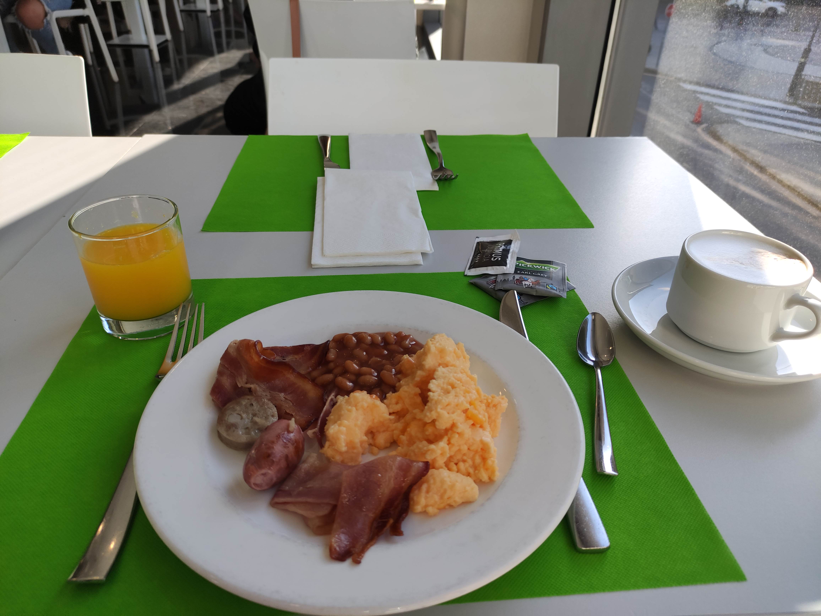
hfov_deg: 69.4
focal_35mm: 25
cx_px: 410
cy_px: 308
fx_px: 593
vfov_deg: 54.9
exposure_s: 1/125
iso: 100
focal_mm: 5.43
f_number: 1.89
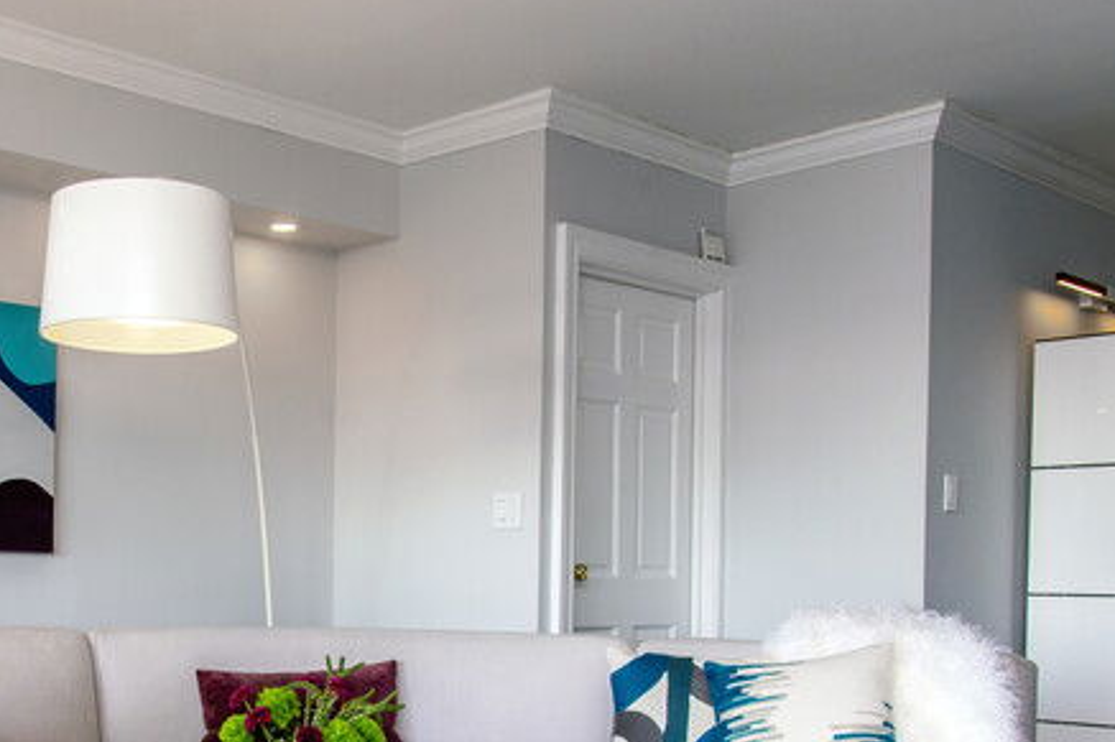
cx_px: 230
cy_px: 613
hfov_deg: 40.3
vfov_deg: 27.9
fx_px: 1455
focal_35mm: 47
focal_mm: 27
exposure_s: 1/200
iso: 500
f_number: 6.3
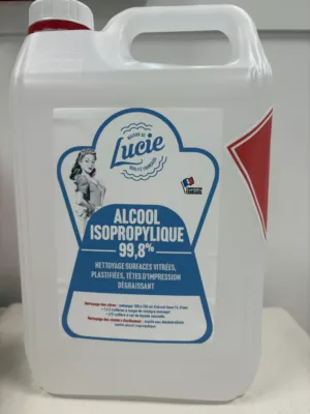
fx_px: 310
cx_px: 155
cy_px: 207
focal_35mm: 26
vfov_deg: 67.3
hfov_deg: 53.1
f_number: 1.6
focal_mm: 5.96
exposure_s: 1/100
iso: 64
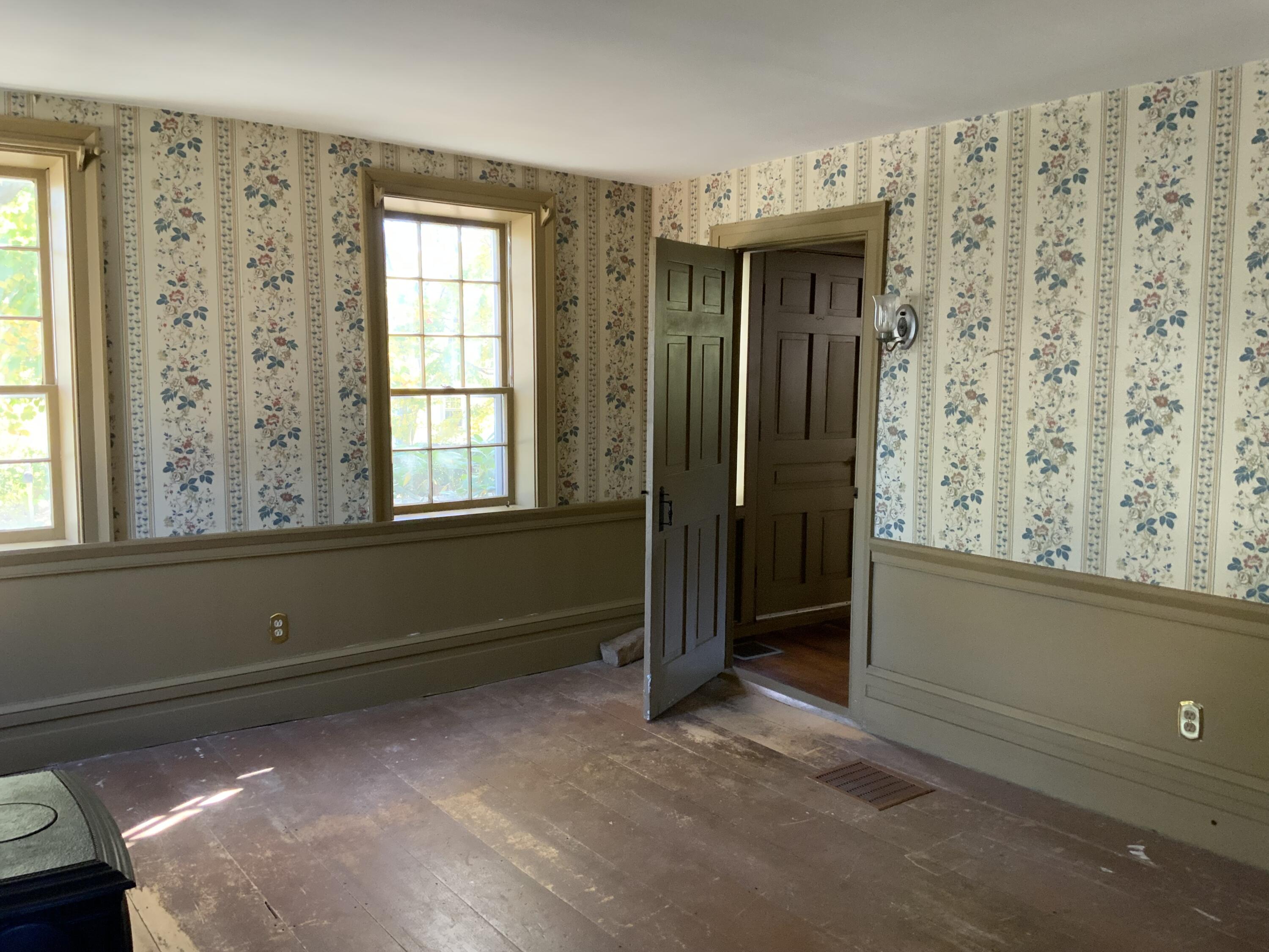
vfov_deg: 48.2
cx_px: 634
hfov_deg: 61.7
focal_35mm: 29
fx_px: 1063
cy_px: 476
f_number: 1.8
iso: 200
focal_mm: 3
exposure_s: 1/60
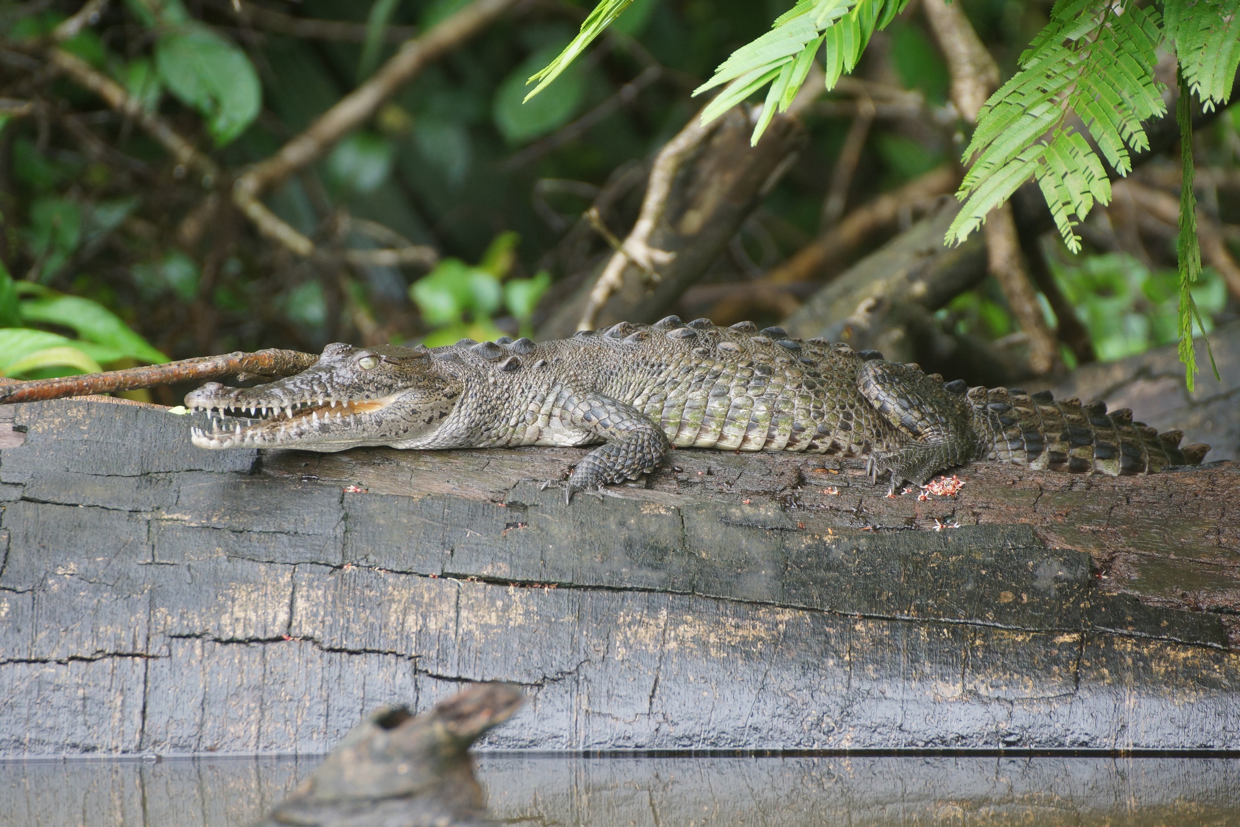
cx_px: 620
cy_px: 414
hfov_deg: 6.5
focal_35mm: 315
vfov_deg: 4.4
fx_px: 10850
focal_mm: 210
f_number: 5.6
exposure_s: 1/80
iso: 400
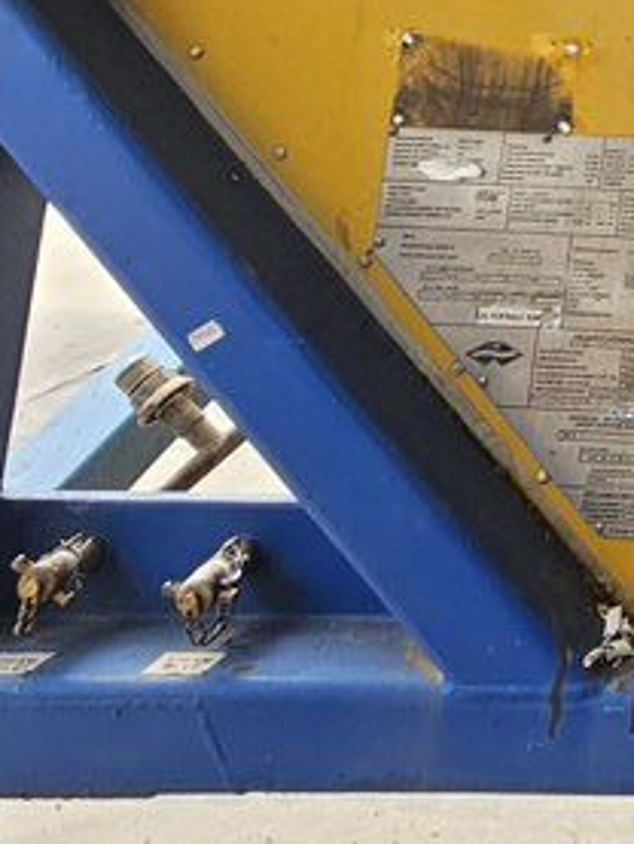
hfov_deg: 20.6
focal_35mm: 50
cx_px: 1137
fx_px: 1220
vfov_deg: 30.0
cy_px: -264
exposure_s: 1/359
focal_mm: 2.2
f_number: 2.2
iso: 100
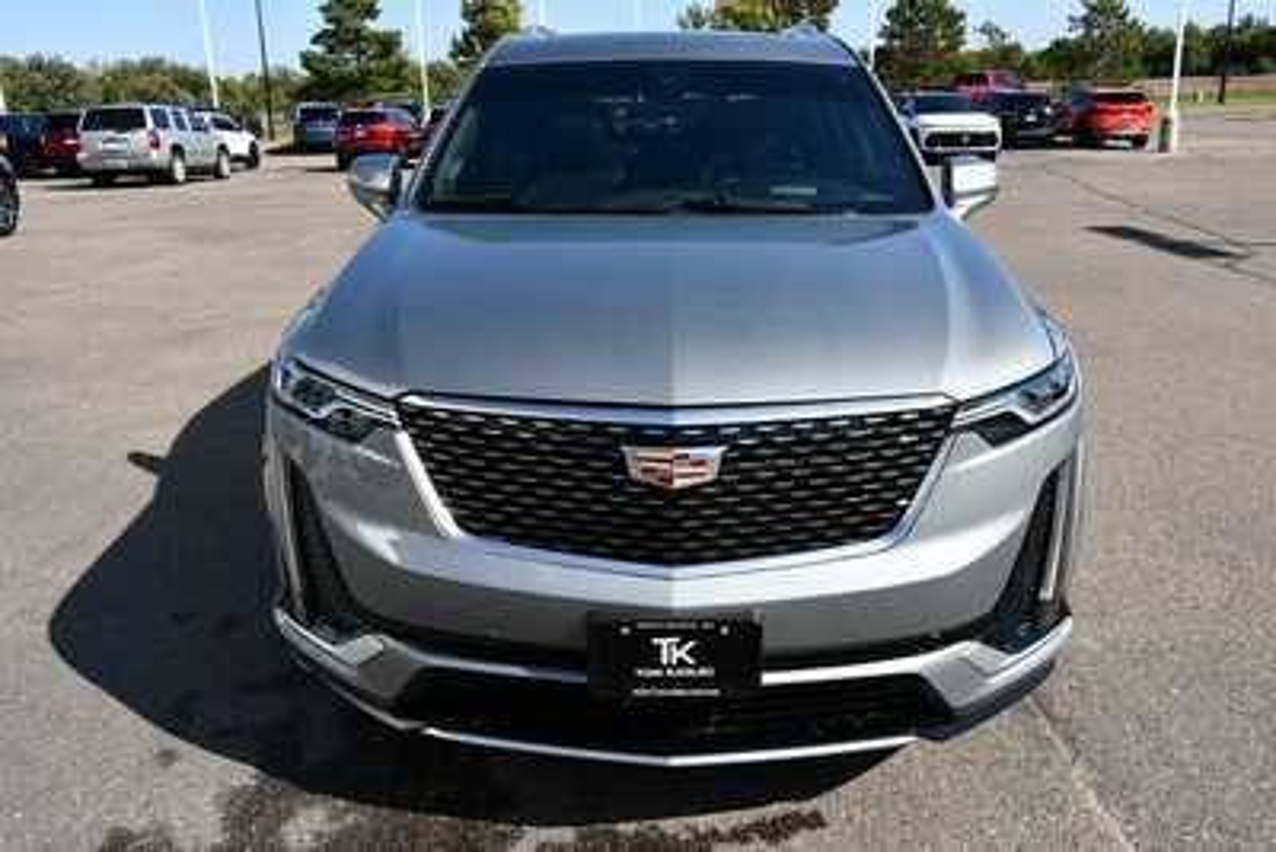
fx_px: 1064
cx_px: 638
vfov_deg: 43.6
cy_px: 426
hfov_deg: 61.9
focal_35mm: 30
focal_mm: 20
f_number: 8
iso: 110
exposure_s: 1/250
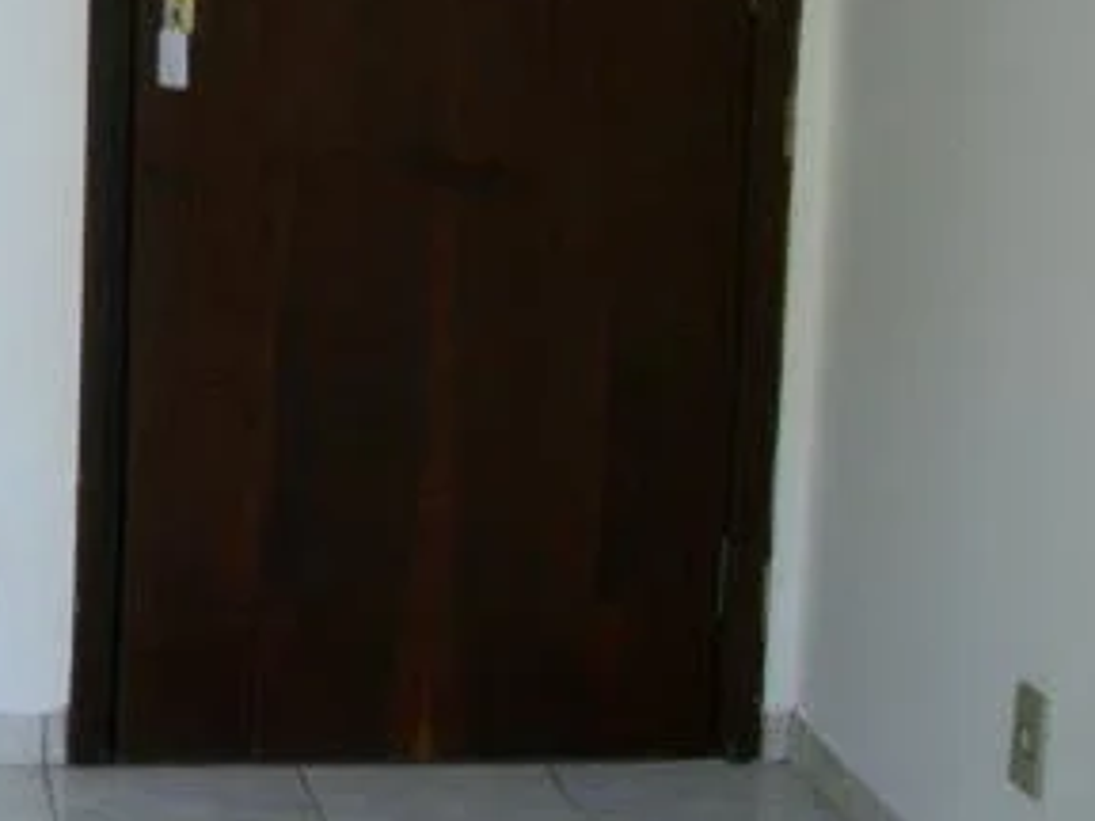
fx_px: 2815
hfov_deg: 20.1
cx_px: -342
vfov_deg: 16.5
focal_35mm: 89
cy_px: 141
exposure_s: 1/80
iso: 80
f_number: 2.9
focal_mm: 5.7
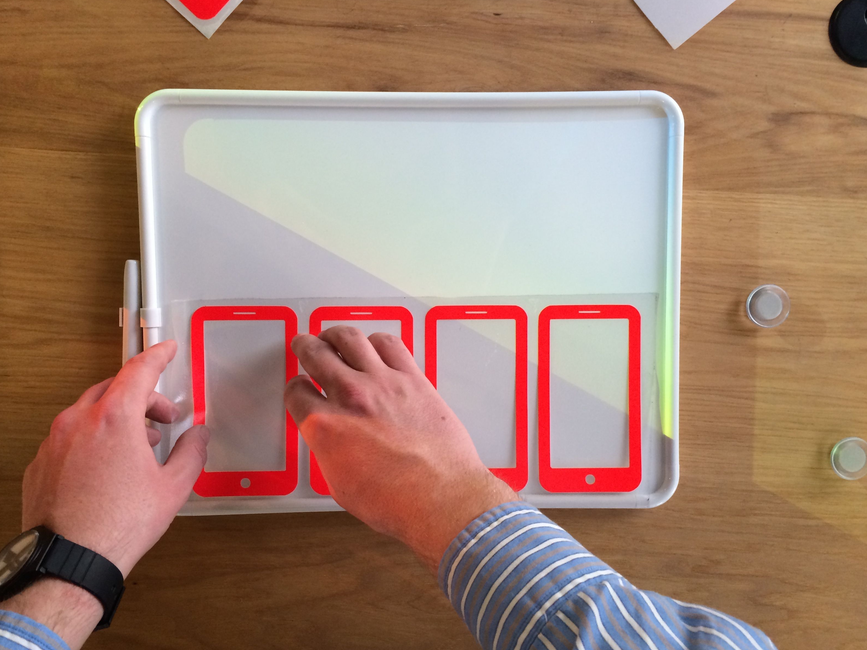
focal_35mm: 31
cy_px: 319
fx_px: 776
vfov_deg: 45.4
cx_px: 442
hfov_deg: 58.3
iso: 100
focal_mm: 4.12
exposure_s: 1/30
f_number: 2.2
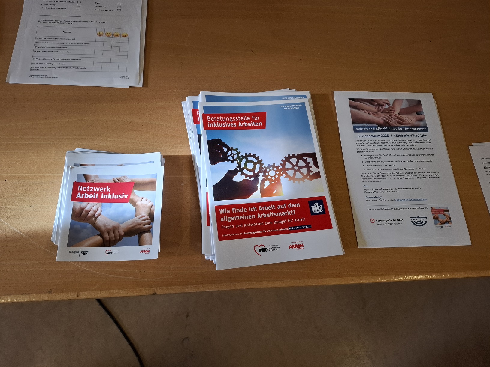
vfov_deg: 58.9
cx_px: 245
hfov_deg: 73.9
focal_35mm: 23
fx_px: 326
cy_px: 184
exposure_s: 1/100
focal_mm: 5.54
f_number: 1.8
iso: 100
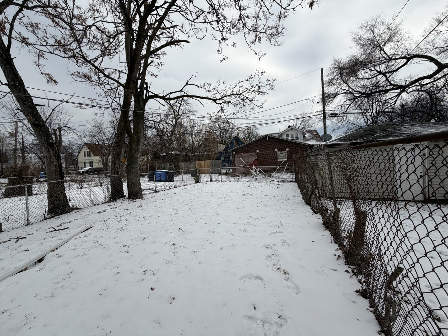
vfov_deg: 85.7
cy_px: 168
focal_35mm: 14
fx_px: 181
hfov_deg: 102.1
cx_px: 224
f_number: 2.2
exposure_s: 1/770
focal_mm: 2.22
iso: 20
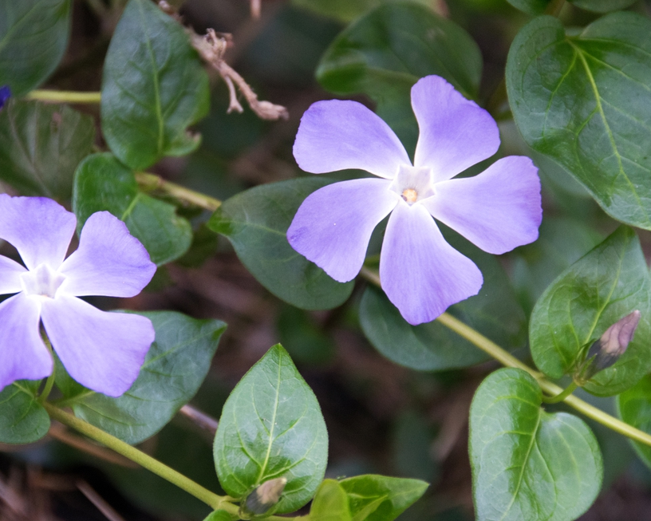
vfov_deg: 4.4
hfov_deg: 5.5
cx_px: 282
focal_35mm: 353
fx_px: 6802
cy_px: 259
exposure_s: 1/125
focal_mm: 200
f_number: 5.6
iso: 1600
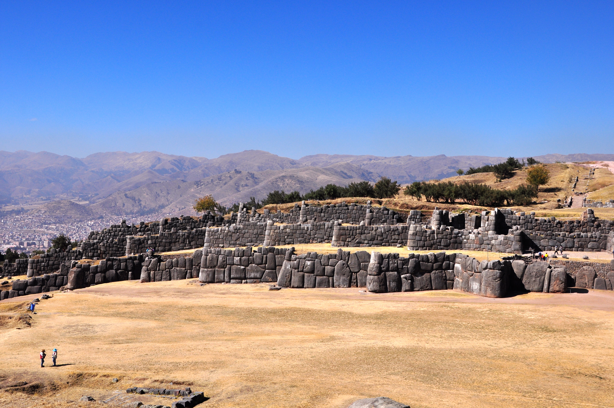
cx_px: 307
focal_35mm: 42
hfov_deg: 46.4
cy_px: 204
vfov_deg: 31.8
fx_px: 715
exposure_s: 1/500
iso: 200
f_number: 11
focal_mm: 28
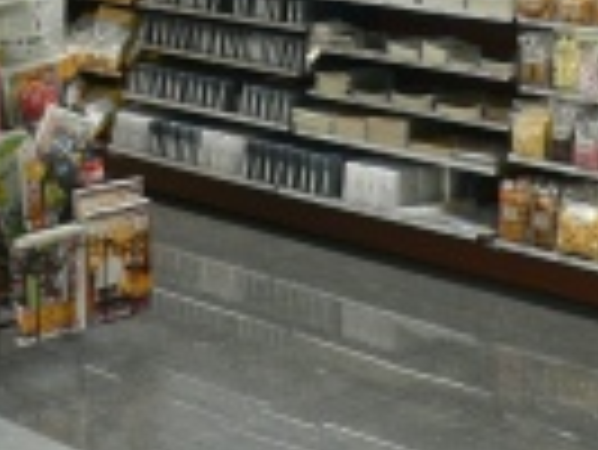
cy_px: -216
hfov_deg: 18.7
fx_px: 1816
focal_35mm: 105
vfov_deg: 13.4
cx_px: 288
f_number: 2.8
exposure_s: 1/20
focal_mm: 5.8
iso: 100
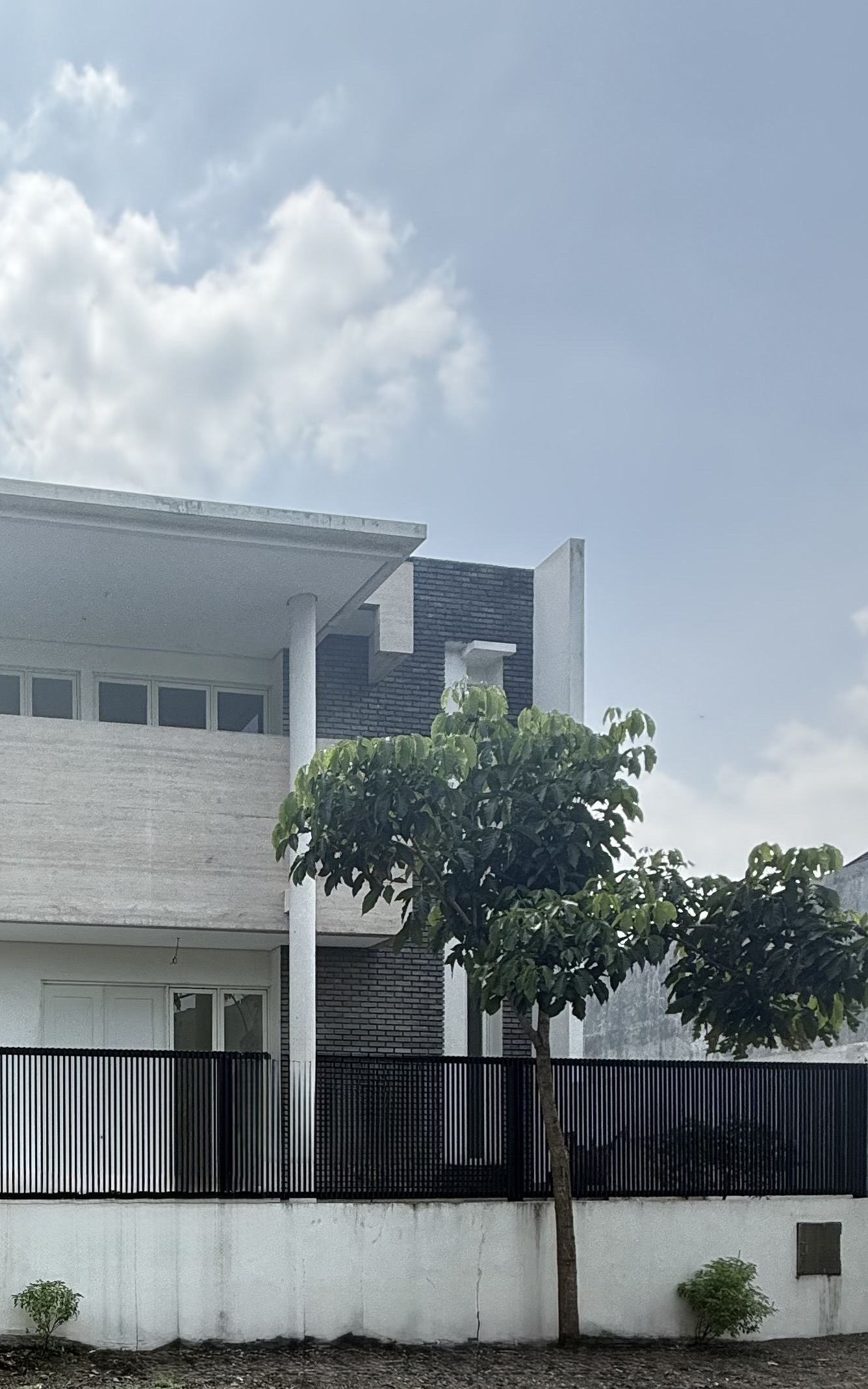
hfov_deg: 39.1
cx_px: -10
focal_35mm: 28
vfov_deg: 58.5
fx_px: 1060
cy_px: 1207
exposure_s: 1/809
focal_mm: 2.22
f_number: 2.2
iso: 50
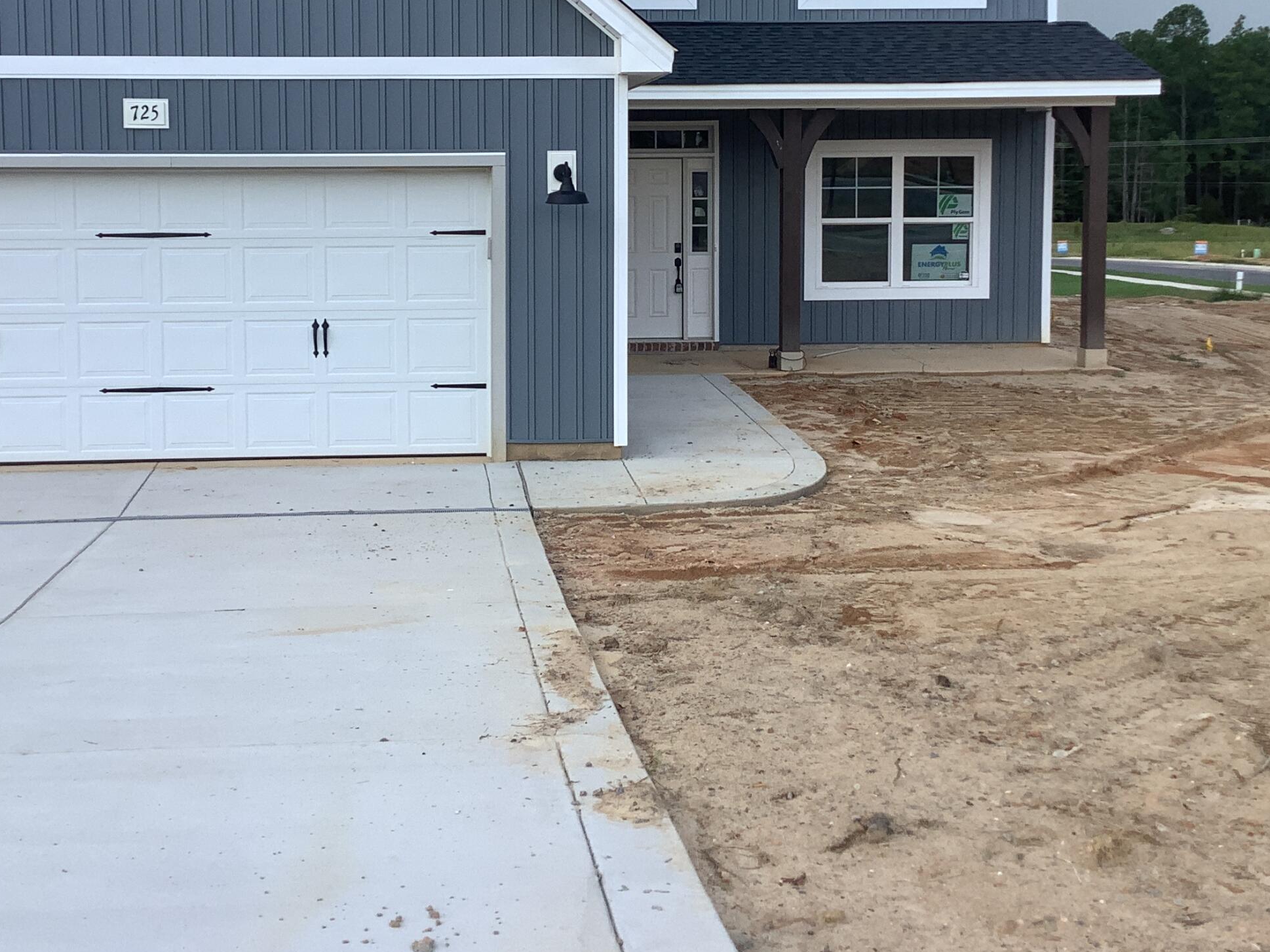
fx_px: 1761
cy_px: 303
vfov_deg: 30.0
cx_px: 548
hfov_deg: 39.6
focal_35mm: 48
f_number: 2.4
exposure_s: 1/344
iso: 25
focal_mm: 3.3
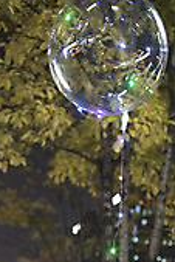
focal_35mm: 85
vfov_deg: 22.8
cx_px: 125
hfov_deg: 16.0
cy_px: 274
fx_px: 618
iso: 1600
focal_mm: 36
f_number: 2.8
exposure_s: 1/60
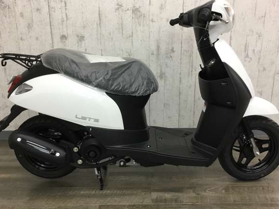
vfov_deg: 41.8
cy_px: 100
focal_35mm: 34
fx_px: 274
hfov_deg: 54.0
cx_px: 140
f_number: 2.4
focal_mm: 3.3
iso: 80
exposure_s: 1/30
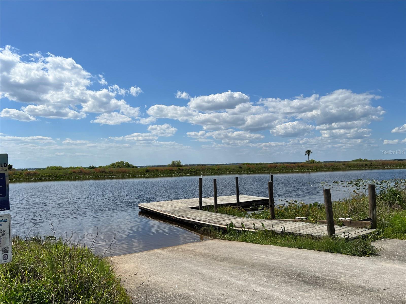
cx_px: 203
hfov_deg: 67.3
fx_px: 305
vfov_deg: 53.1
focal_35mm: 26
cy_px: 152
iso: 50
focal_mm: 5.7
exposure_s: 1/8696
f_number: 1.5
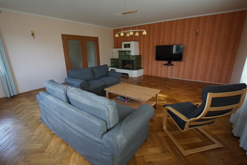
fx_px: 113
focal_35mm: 16
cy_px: 82
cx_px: 124
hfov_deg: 95.0
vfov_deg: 72.1
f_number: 4
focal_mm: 11
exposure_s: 1/160
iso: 640
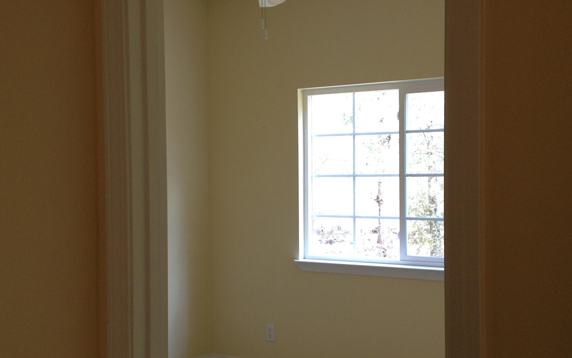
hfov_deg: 39.6
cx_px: 301
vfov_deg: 25.3
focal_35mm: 51
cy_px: 188
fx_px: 795
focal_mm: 4.28
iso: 64
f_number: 2.4
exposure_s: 1/60
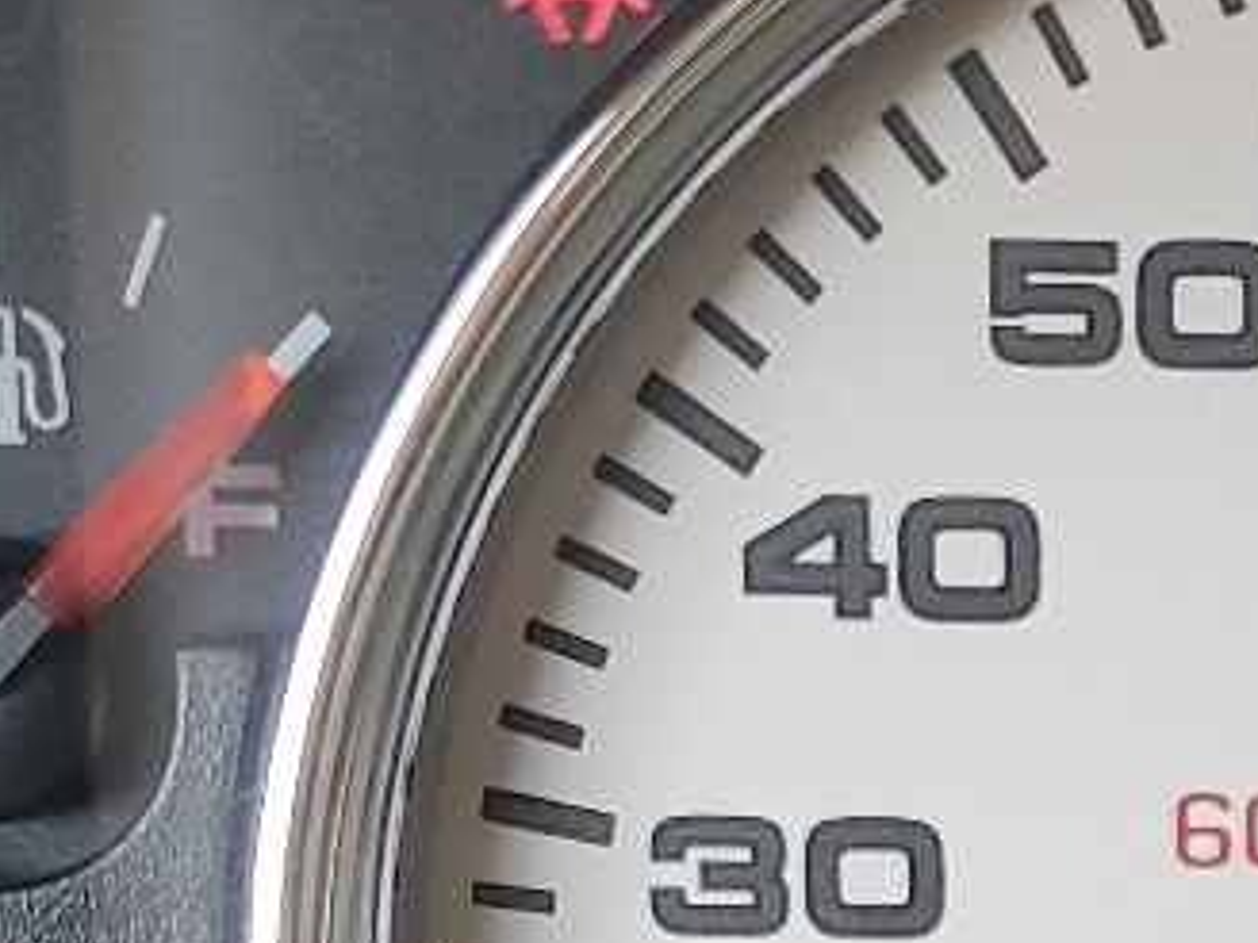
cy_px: 1522
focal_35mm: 127
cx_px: 1373
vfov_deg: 11.1
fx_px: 4615
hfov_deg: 15.1
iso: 85
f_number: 1.5
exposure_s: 1/120
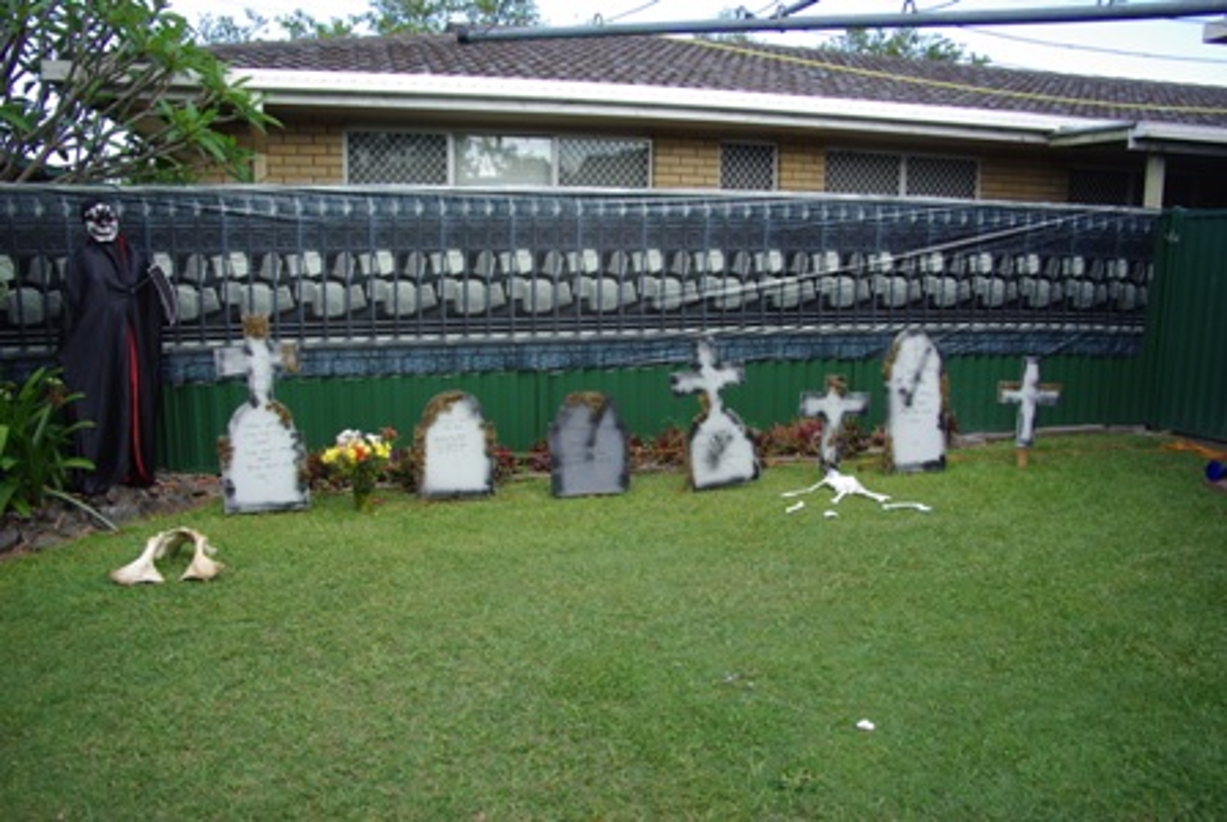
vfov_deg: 48.1
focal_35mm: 27
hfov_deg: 67.3
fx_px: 921
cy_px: 411
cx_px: 614
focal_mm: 18
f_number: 4.5
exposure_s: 1/60
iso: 100
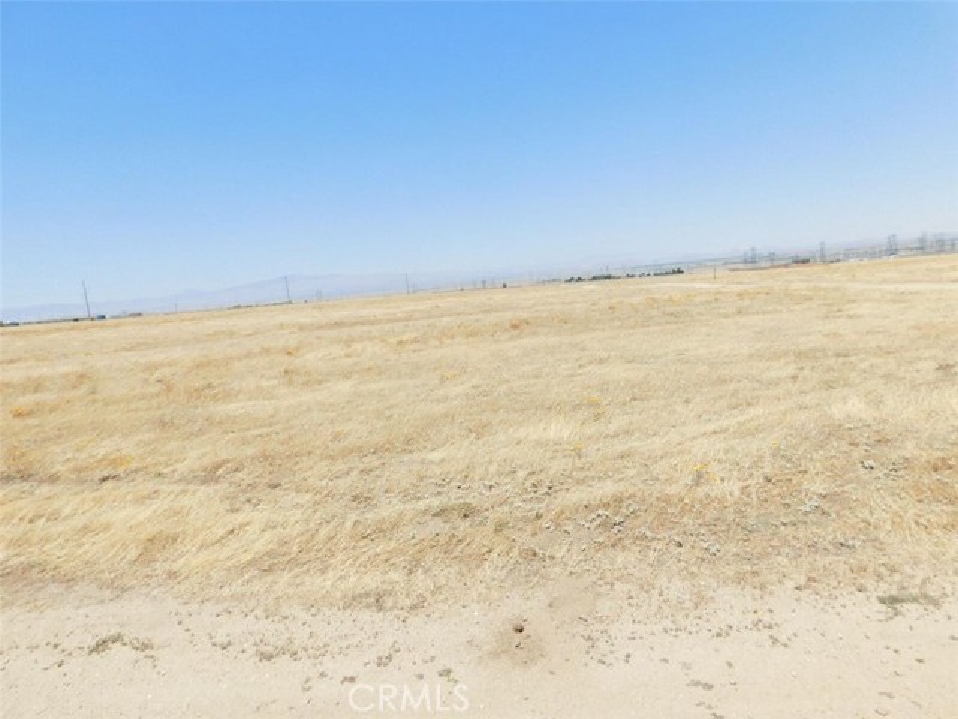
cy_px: 360
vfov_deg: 58.9
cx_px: 479
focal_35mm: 23
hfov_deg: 73.9
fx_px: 637
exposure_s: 1/500
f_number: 6
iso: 125
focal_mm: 4
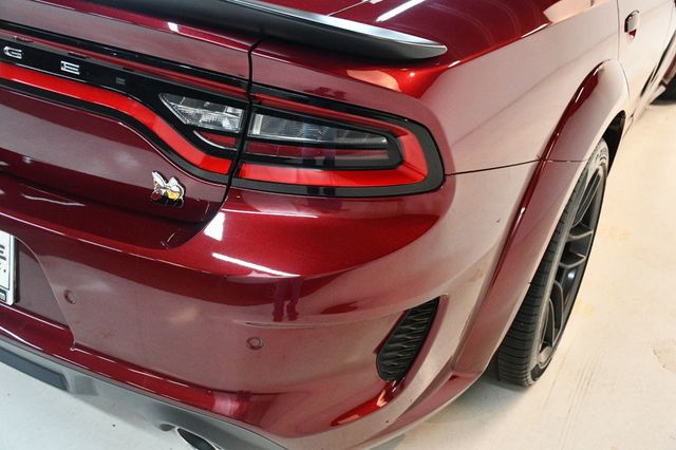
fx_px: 732
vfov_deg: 34.2
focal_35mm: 39
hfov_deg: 49.6
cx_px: 338
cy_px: 225
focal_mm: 26
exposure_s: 1/100
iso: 3200
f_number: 3.8
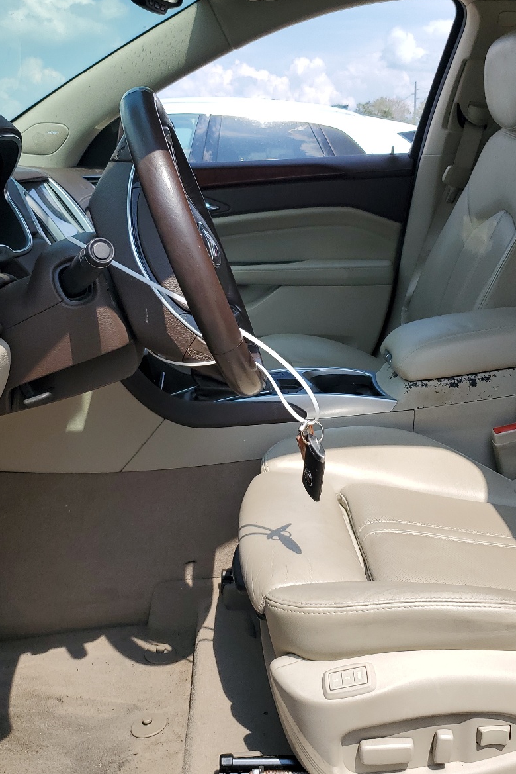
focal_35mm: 37
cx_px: 292
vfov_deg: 51.9
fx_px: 795
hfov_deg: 35.9
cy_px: 394
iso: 50
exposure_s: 1/2000
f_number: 1.5
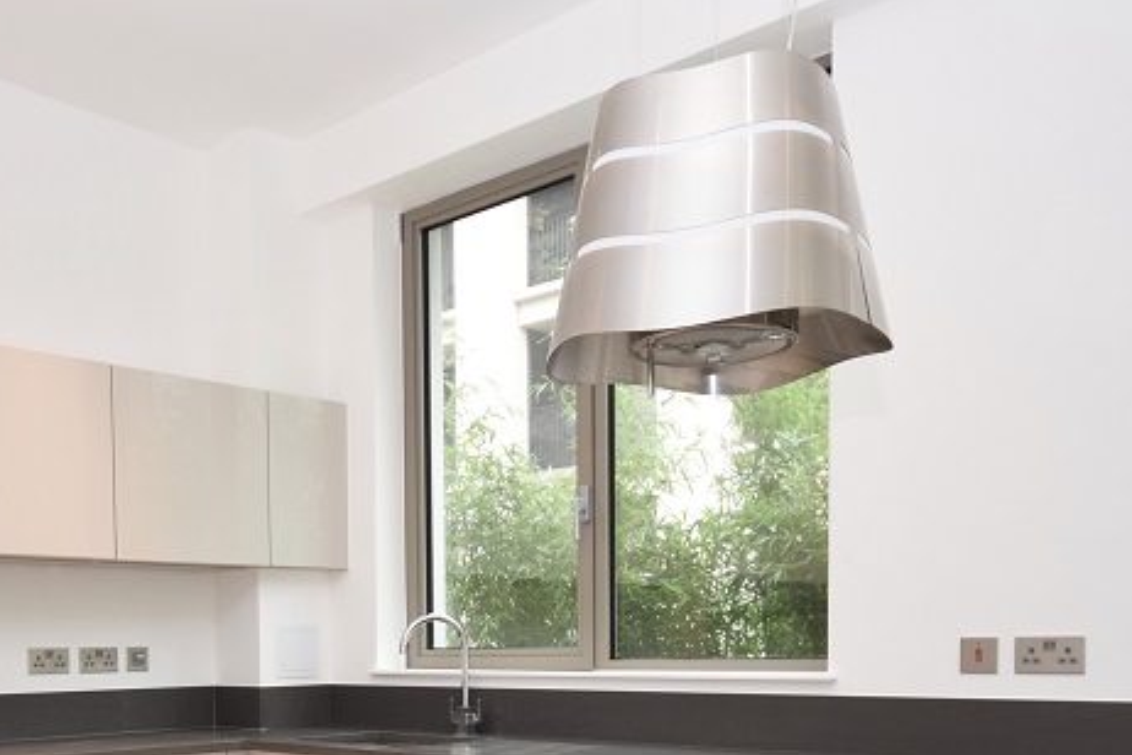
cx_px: 412
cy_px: 711
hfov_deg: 50.1
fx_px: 1194
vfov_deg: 32.9
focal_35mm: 38
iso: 800
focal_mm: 13
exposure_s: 1/60
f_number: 4.5
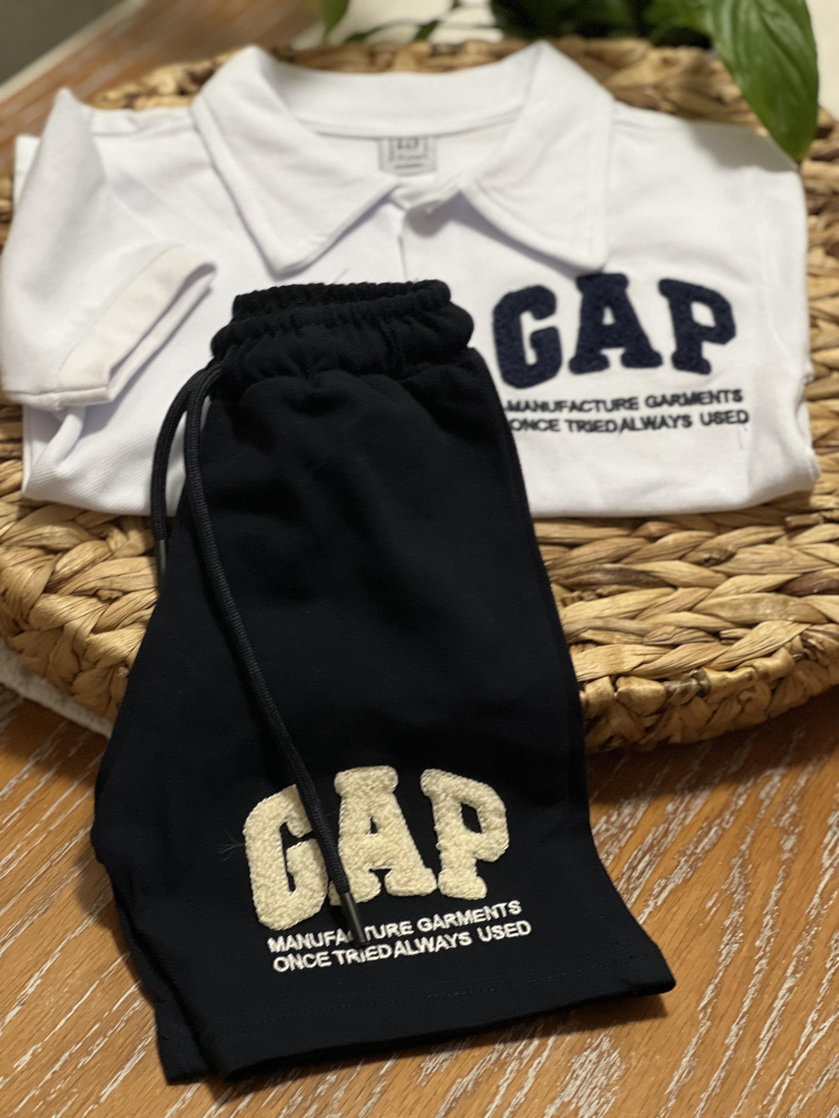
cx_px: 420
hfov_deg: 19.1
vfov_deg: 25.3
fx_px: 2488
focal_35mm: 77
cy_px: 559
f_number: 2.8
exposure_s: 1/20
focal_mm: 9
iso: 320
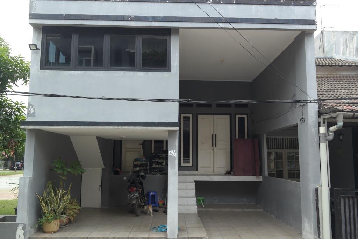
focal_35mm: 30
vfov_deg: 43.6
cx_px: 179
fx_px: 298
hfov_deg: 61.9
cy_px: 120
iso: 100
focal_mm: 20
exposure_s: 1/160
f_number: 5
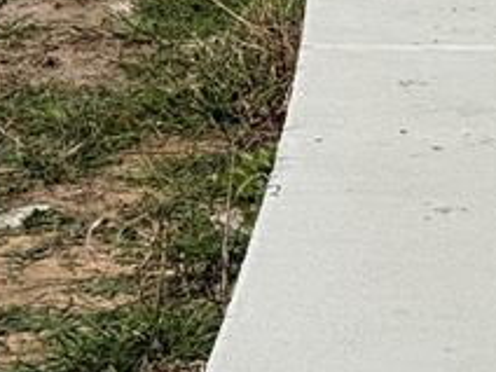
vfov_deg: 6.3
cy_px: -295
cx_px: 831
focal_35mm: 232
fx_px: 3324
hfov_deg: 8.3
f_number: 1.78
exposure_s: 1/11364
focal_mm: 6.76
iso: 50
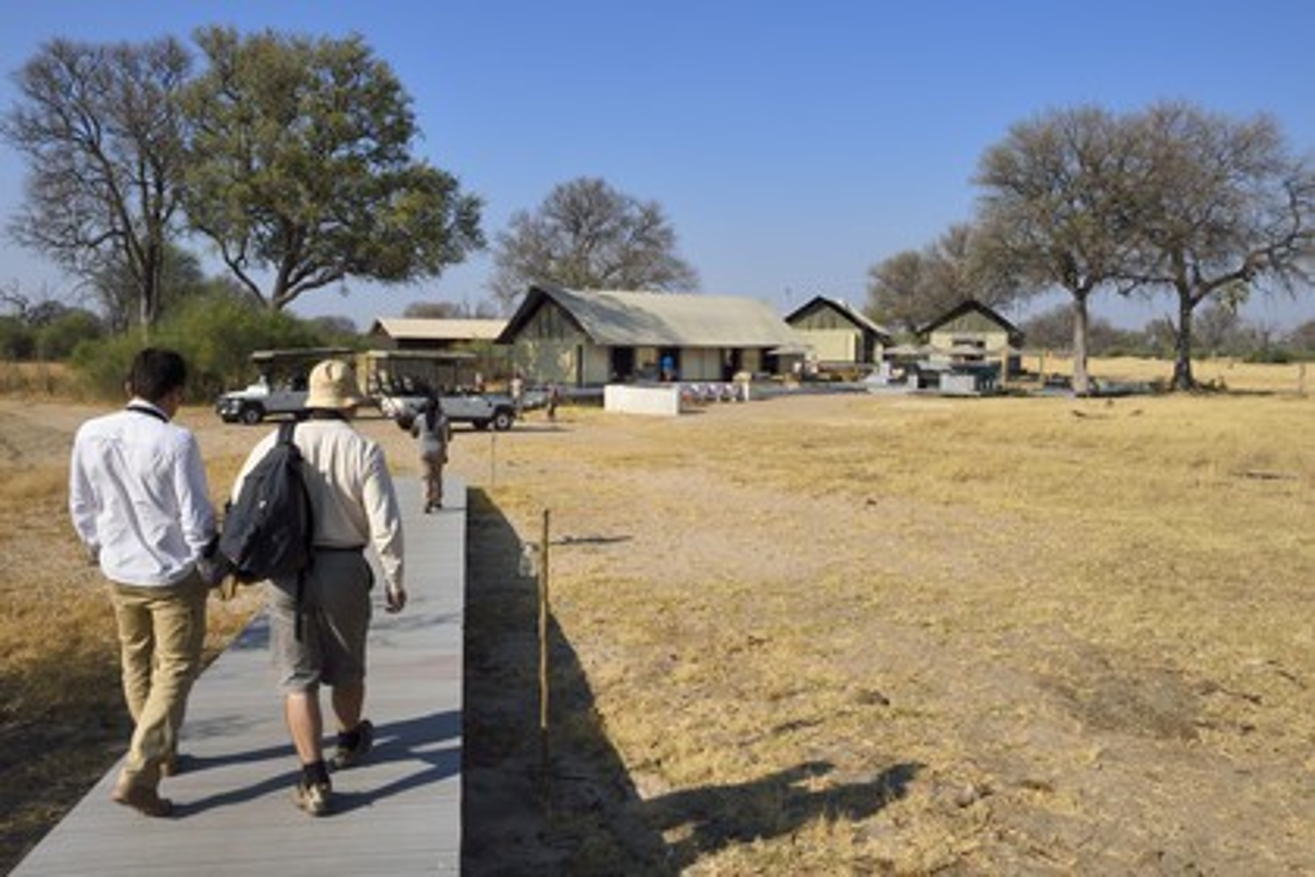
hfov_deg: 63.7
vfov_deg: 45.0
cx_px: 658
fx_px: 1059
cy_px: 438
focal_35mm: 29
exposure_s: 1/125
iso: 200
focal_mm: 29
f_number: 20
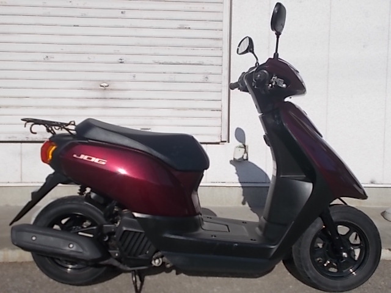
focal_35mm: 39
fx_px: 441
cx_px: 196
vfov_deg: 36.8
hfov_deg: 47.9
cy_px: 146
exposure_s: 1/160
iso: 80
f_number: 9.8
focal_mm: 6.9
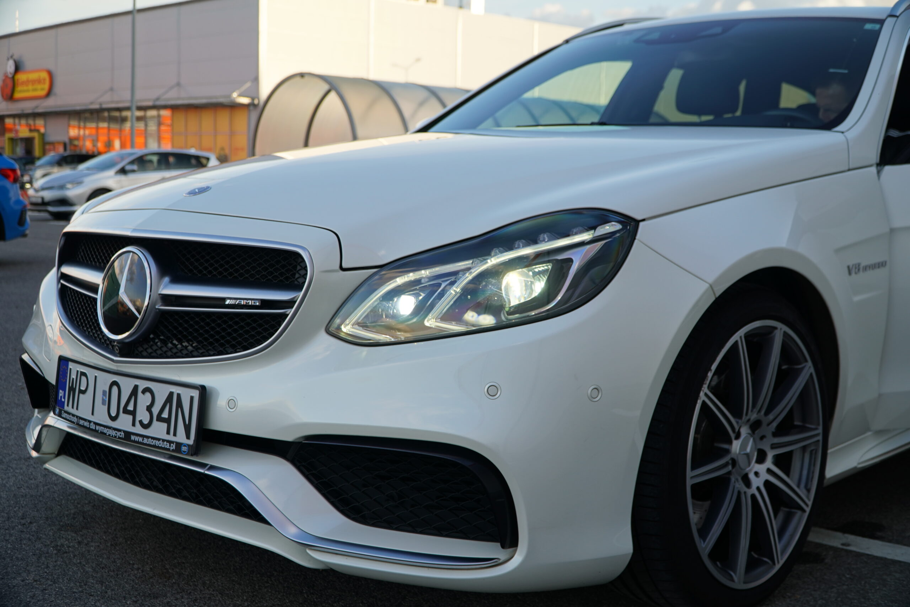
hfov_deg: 47.9
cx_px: 455
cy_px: 304
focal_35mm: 40
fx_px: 1024
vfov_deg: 33.0
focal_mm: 27
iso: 100
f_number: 4.5
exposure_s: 1/60
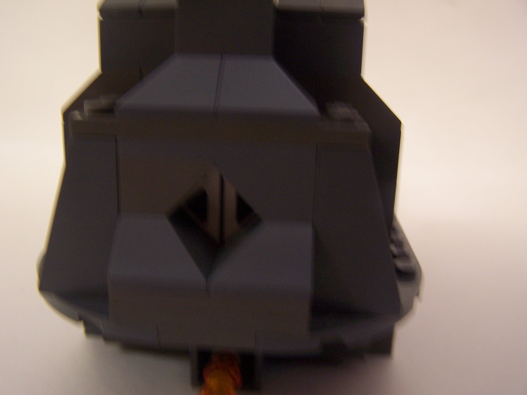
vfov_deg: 37.7
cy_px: 198
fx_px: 579
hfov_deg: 49.0
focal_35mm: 38
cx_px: 264
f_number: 2.8
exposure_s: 1/8
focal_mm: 6.3
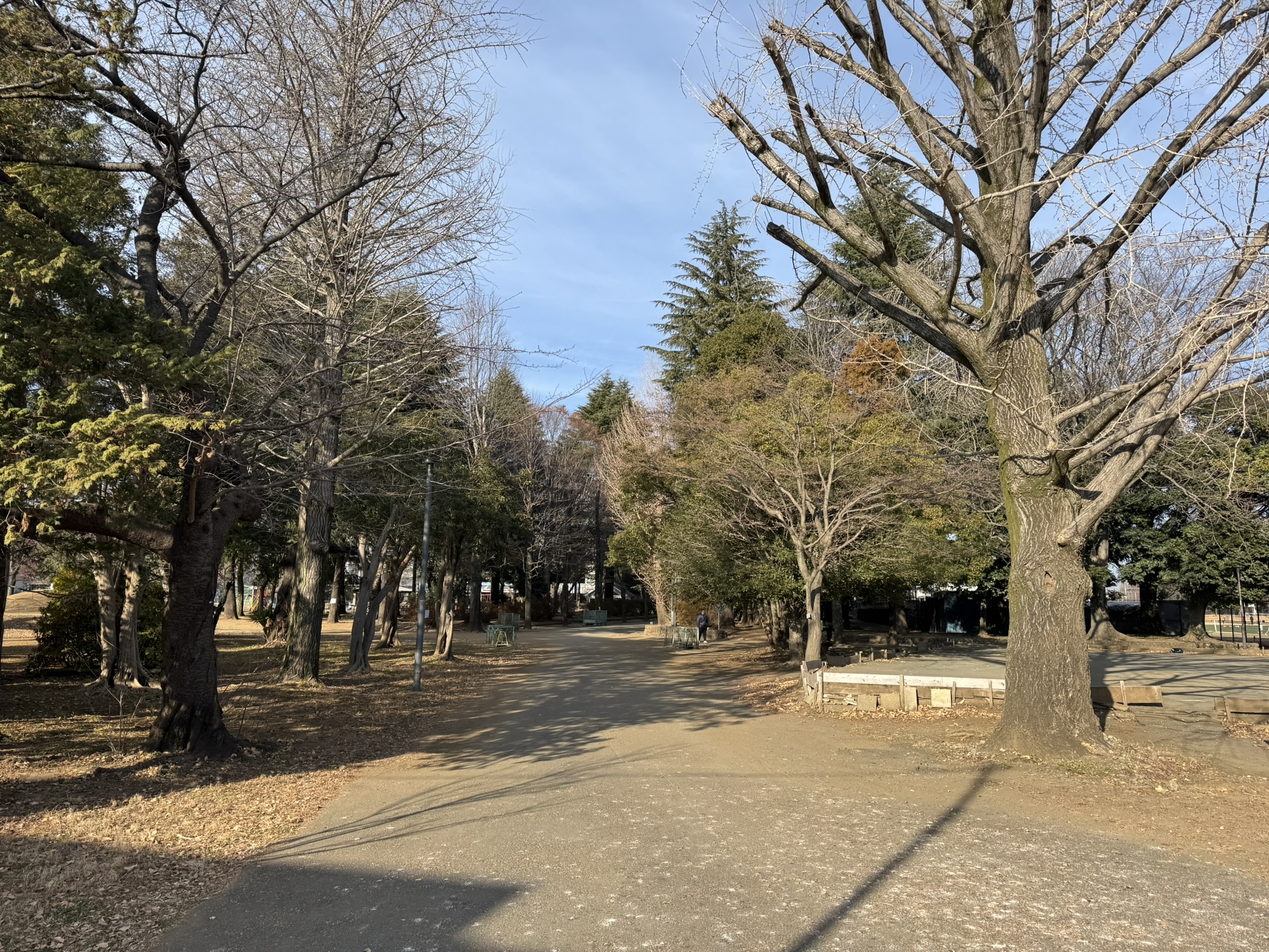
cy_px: 476
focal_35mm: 24
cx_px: 634
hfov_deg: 71.6
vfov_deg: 56.8
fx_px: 880
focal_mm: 6.76
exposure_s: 1/1151
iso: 80
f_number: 1.78
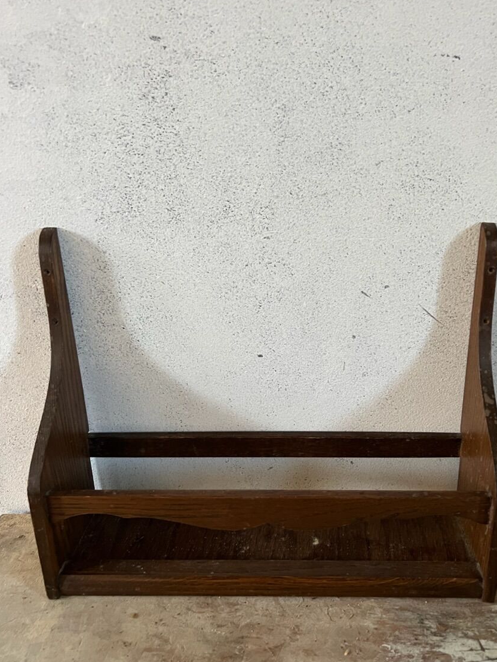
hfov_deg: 46.7
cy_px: 318
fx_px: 574
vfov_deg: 59.9
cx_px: 284
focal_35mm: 30
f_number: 1.5
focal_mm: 5.7
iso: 320
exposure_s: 1/60
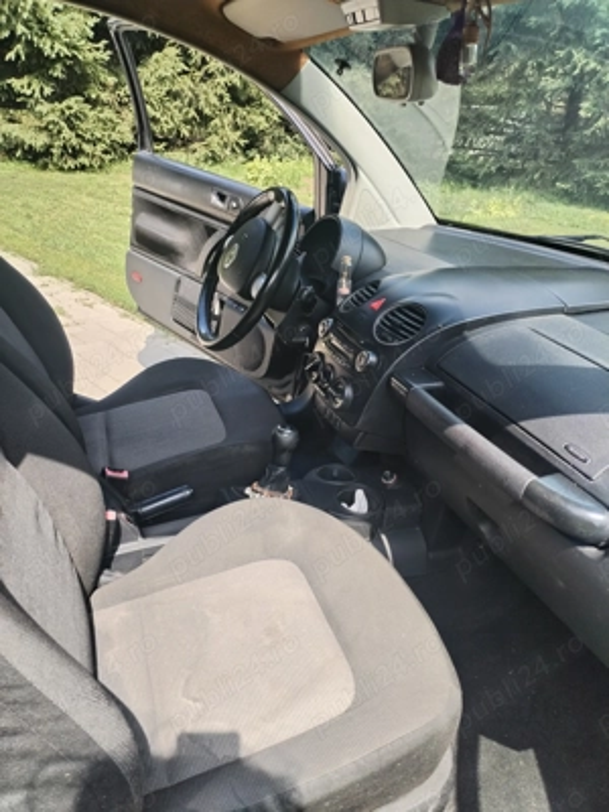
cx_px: 304
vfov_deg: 67.3
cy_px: 406
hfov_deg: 53.1
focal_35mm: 26
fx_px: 610
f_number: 1.8
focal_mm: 4.75
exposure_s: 1/202
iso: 100
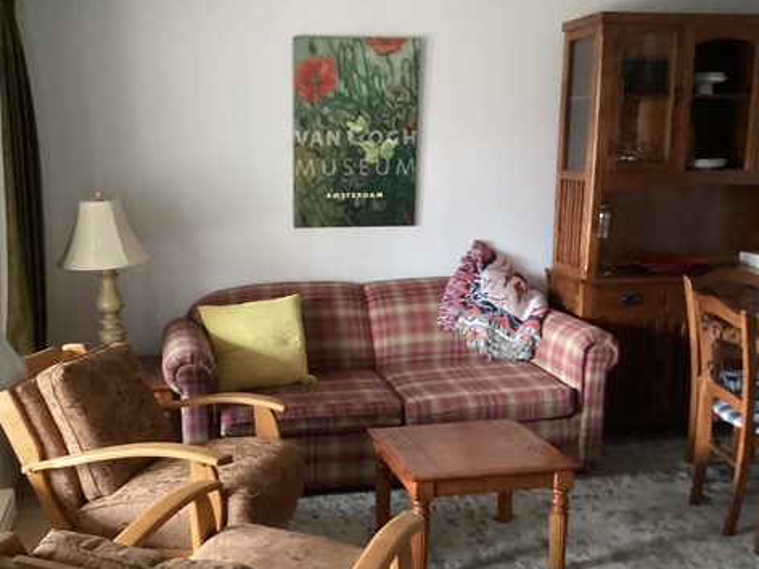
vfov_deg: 34.3
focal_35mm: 42
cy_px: 328
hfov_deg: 44.6
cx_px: 309
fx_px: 921
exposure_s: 1/24
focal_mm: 3.3
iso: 640
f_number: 2.4
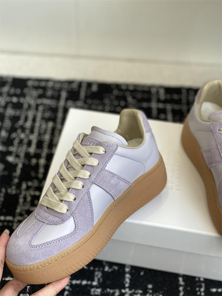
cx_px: 111
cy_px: 148
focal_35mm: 52
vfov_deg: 36.8
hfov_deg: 28.0
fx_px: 444
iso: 25
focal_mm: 6
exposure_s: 1/122
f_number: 2
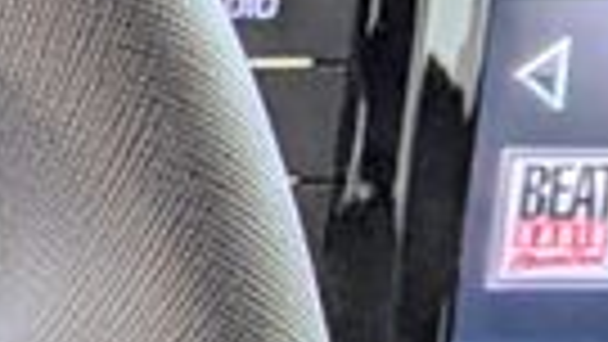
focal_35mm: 198
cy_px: 630
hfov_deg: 8.8
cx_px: -1266
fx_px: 3193
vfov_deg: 6.0
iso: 29
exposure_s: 1/199
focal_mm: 4.53
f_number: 1.7
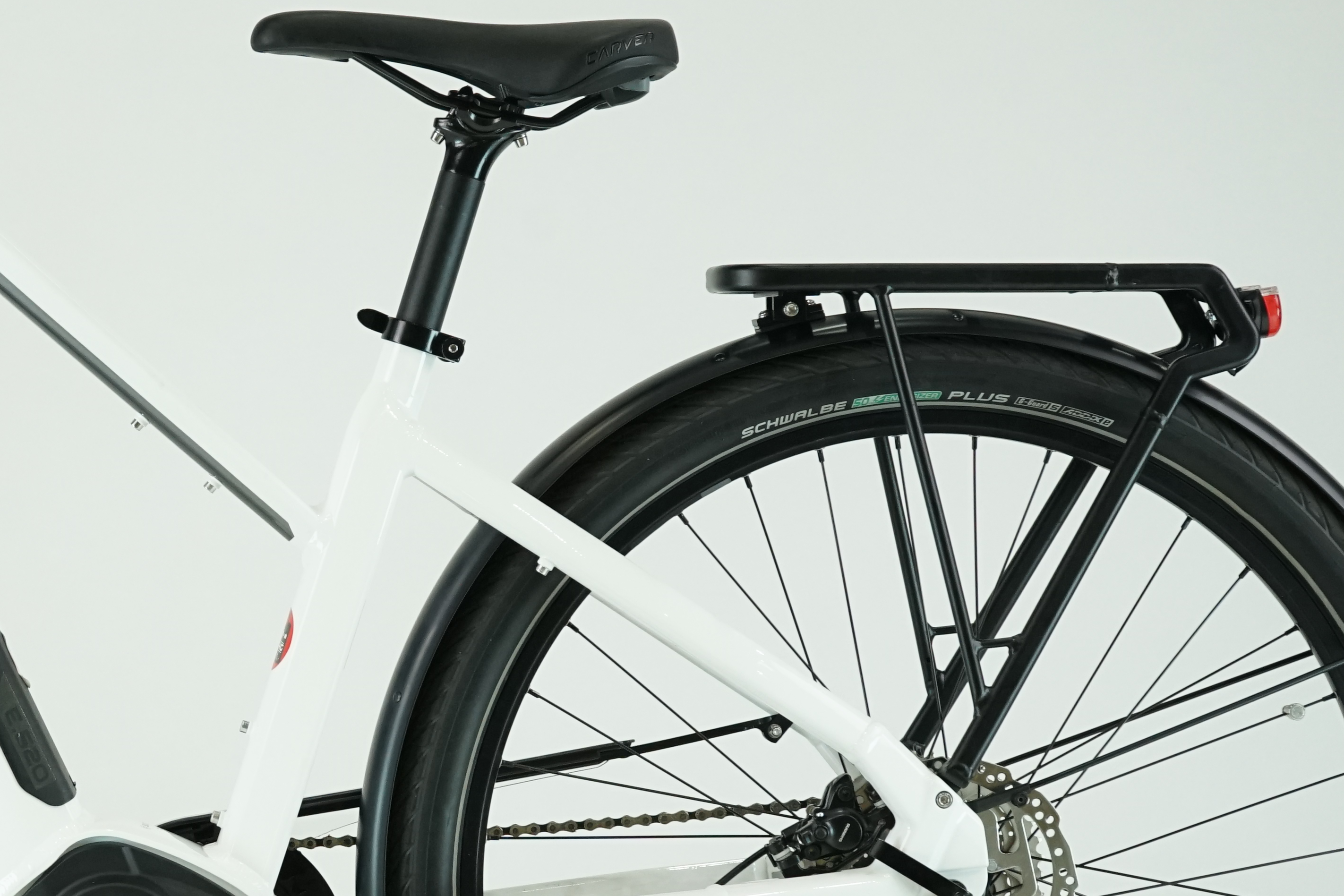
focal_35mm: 116
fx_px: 4331
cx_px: 78
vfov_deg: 11.8
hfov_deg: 17.3
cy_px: 547
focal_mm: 55
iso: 1600
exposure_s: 1/200
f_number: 6.3
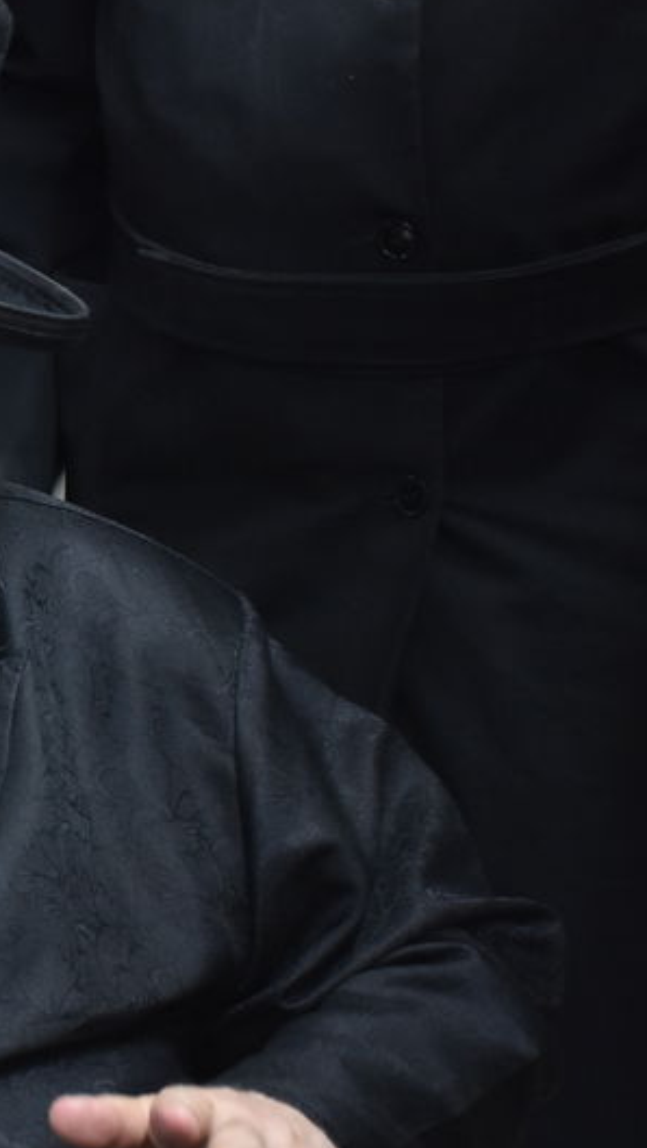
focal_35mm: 133
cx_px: -573
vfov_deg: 16.1
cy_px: 603
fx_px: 4052
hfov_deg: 8.7
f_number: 5.6
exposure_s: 1/60
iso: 1250
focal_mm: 32
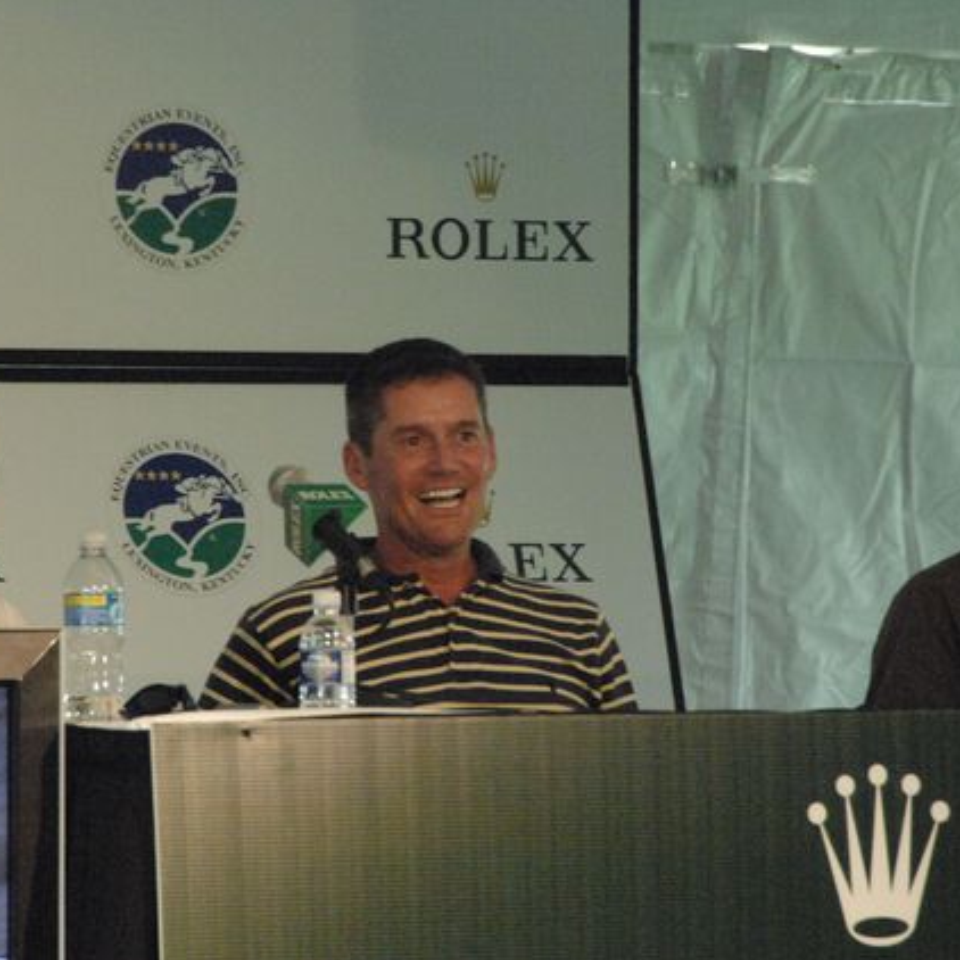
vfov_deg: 4.5
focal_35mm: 386
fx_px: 12111
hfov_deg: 4.5
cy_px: 481
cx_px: 478
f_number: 8
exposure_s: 1/100
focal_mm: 200
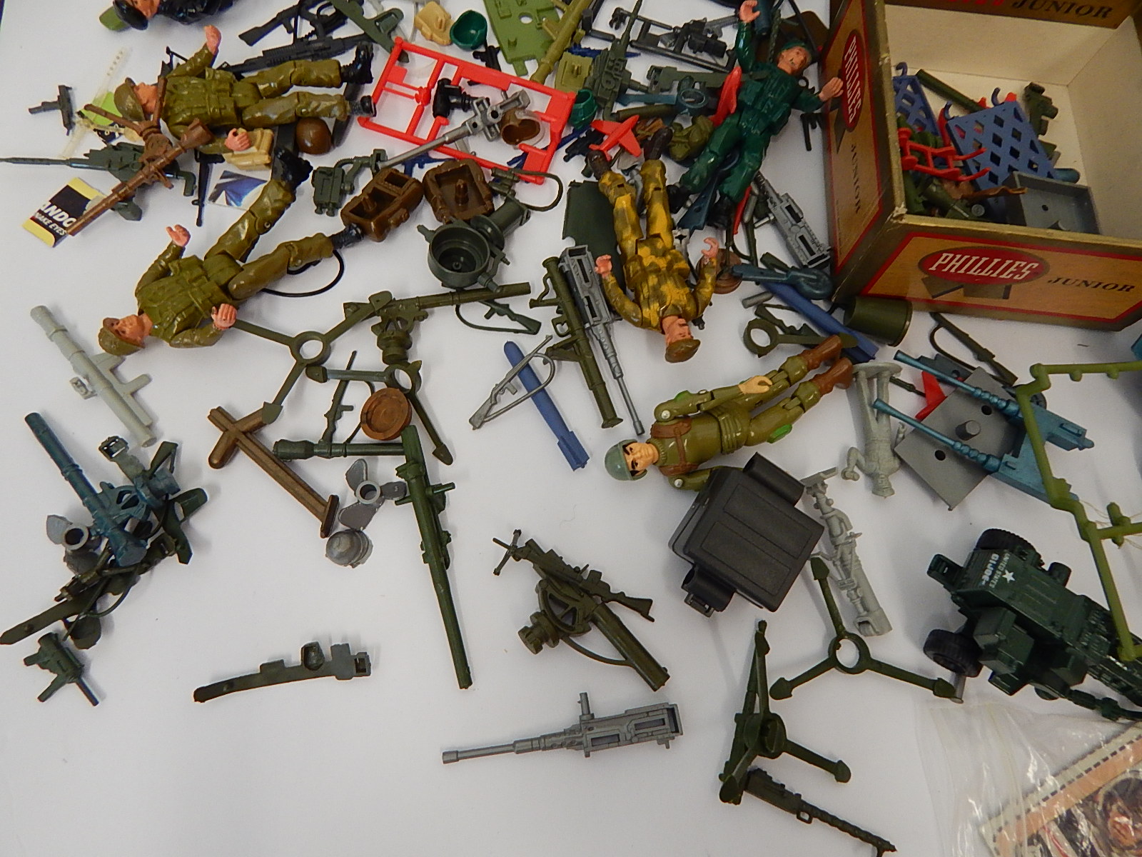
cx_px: 571
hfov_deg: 76.4
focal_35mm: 22
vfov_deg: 61.1
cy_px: 428
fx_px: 726
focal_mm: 4
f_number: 3
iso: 220
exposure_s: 1/30
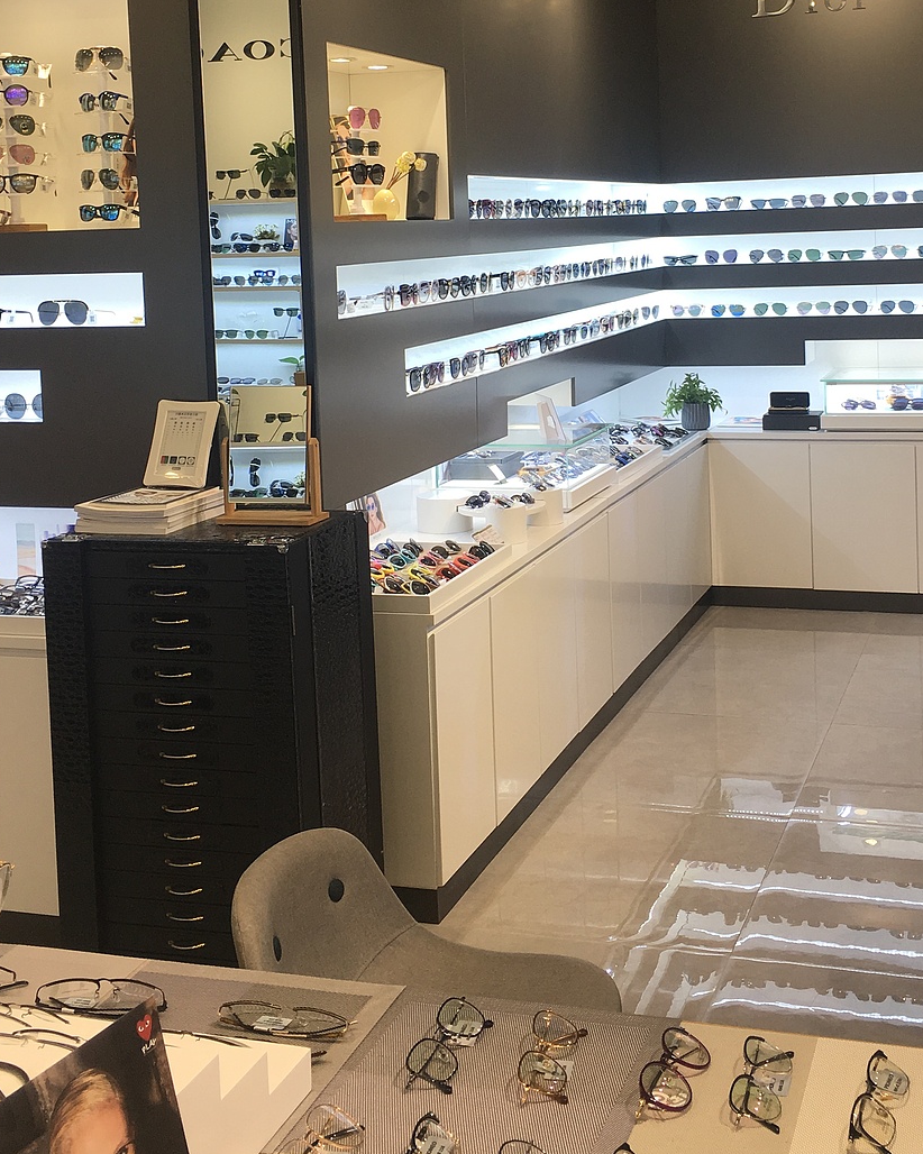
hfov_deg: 32.0
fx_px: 1605
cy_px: 336
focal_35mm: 47
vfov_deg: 38.8
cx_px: 558
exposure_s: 1/100
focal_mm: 4.15
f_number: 2.2
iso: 25
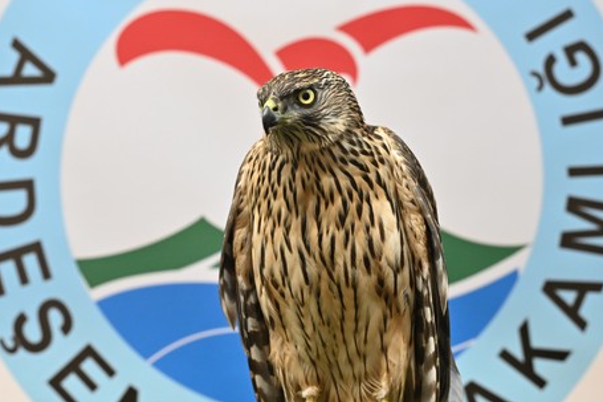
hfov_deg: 28.8
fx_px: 1172
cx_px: 323
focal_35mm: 70
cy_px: 189
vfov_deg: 19.4
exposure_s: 1/200
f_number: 4
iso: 2000
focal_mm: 43
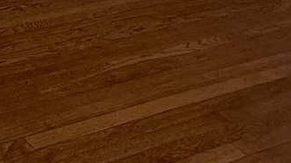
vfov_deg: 12.1
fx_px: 517
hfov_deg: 22.6
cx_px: -193
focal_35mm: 67
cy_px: -281
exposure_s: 1/120
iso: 160
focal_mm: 2.22
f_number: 2.2
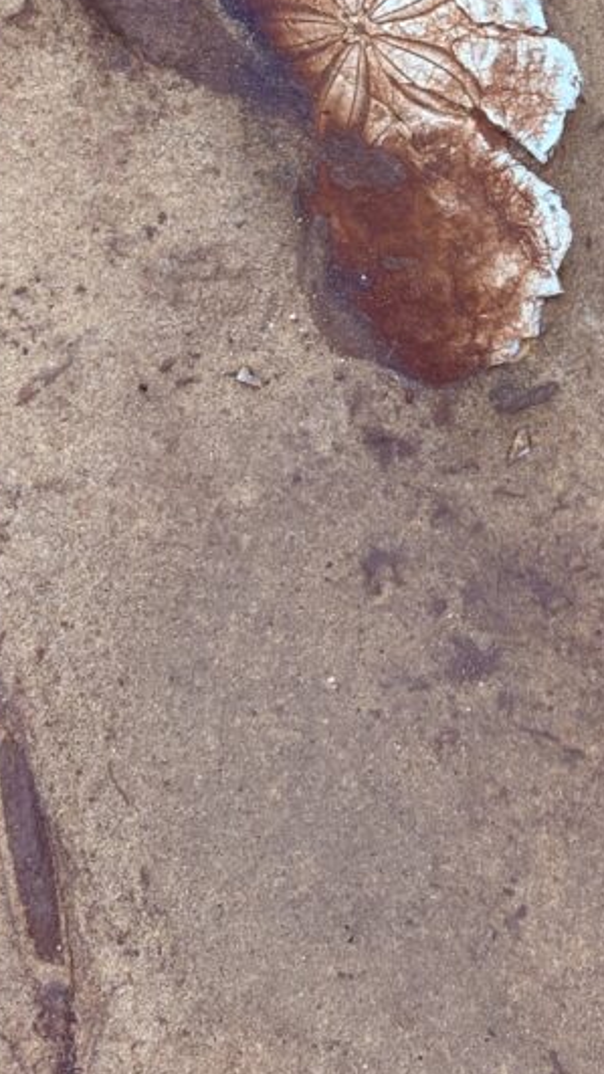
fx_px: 3105
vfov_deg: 19.4
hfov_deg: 11.0
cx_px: 551
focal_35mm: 109
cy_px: 162
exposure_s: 1/122
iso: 25
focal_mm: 5.96
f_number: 1.6
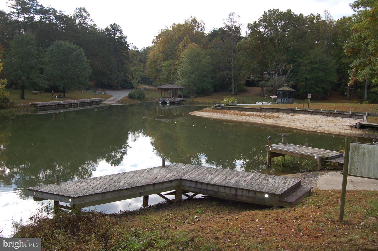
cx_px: 189
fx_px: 315
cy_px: 126
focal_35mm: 30
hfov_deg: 62.0
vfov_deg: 43.5
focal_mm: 20
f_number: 5.6
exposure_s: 1/500
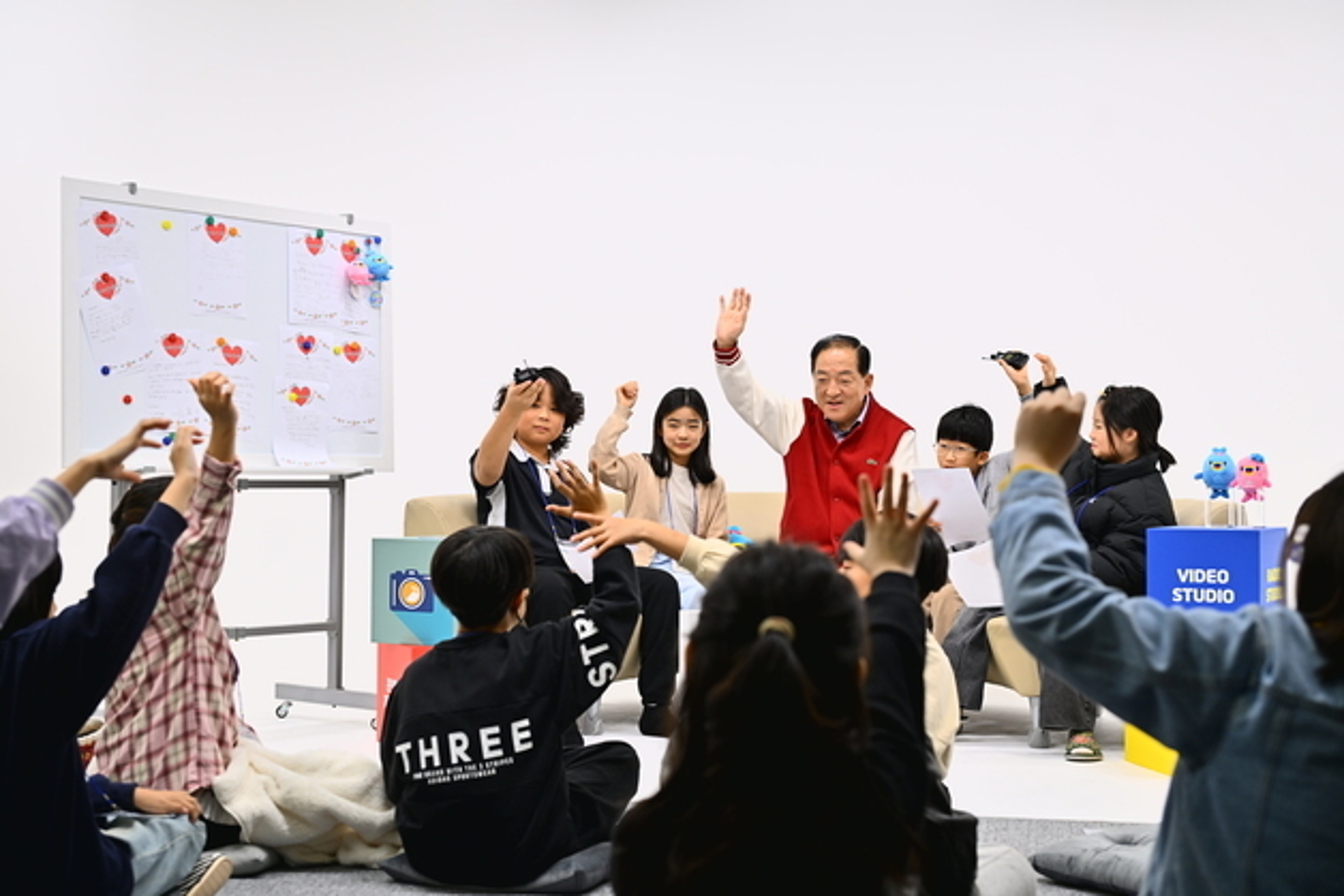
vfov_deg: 27.5
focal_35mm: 49
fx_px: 1830
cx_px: 672
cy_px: 448
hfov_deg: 40.3
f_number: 4
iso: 125
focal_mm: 49
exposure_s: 1/200
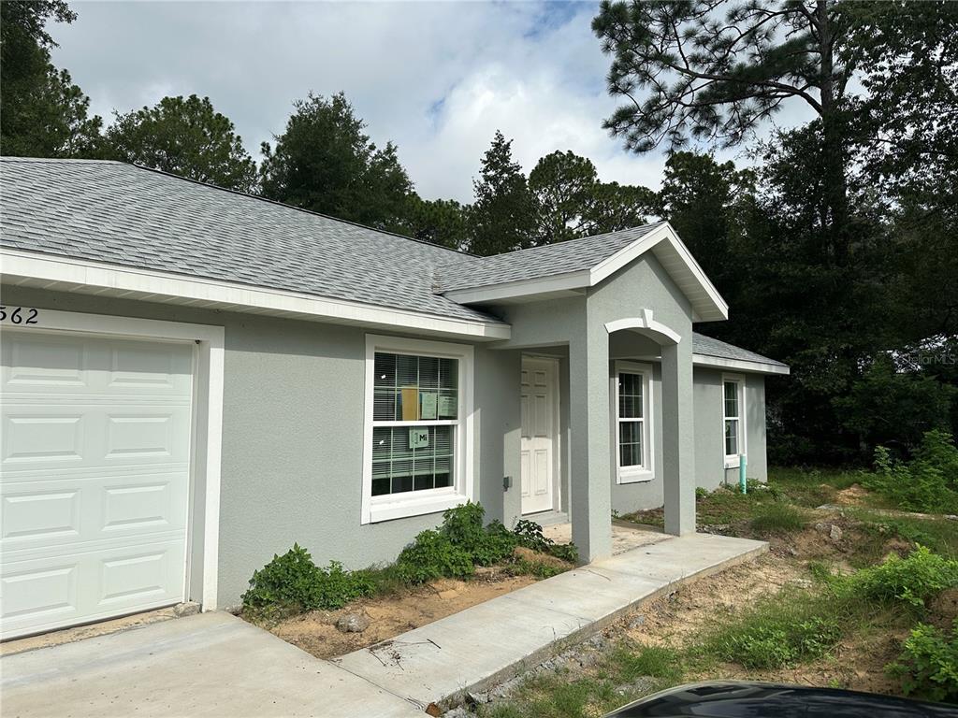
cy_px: 359
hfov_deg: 71.6
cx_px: 479
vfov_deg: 56.8
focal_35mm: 24
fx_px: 664
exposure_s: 1/8197
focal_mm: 6.86
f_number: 1.78
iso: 80
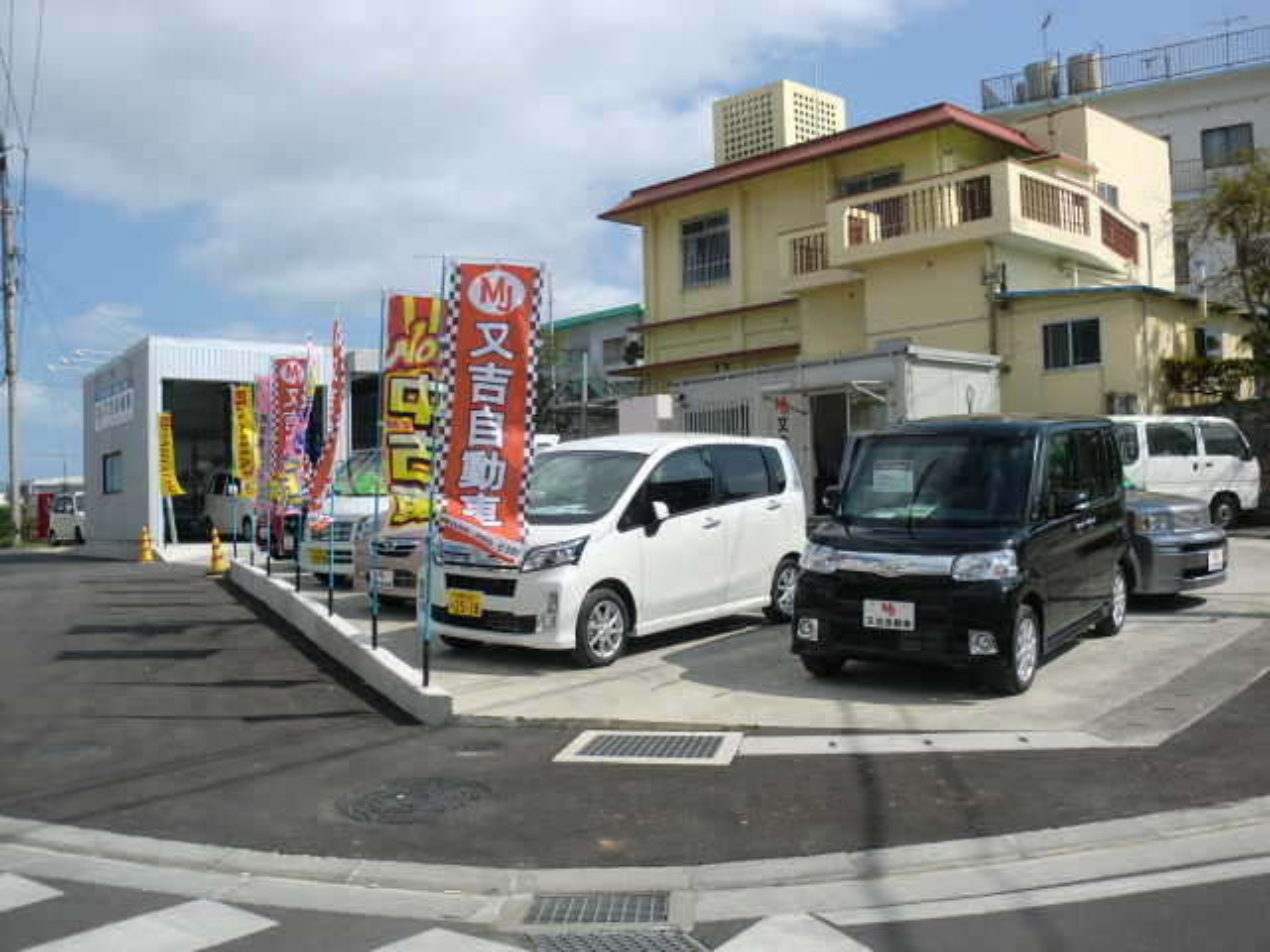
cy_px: 476
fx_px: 1284
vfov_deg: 40.7
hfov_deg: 52.6
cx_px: 635
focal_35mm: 35
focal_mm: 6.3
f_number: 7.8
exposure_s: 1/250
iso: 64
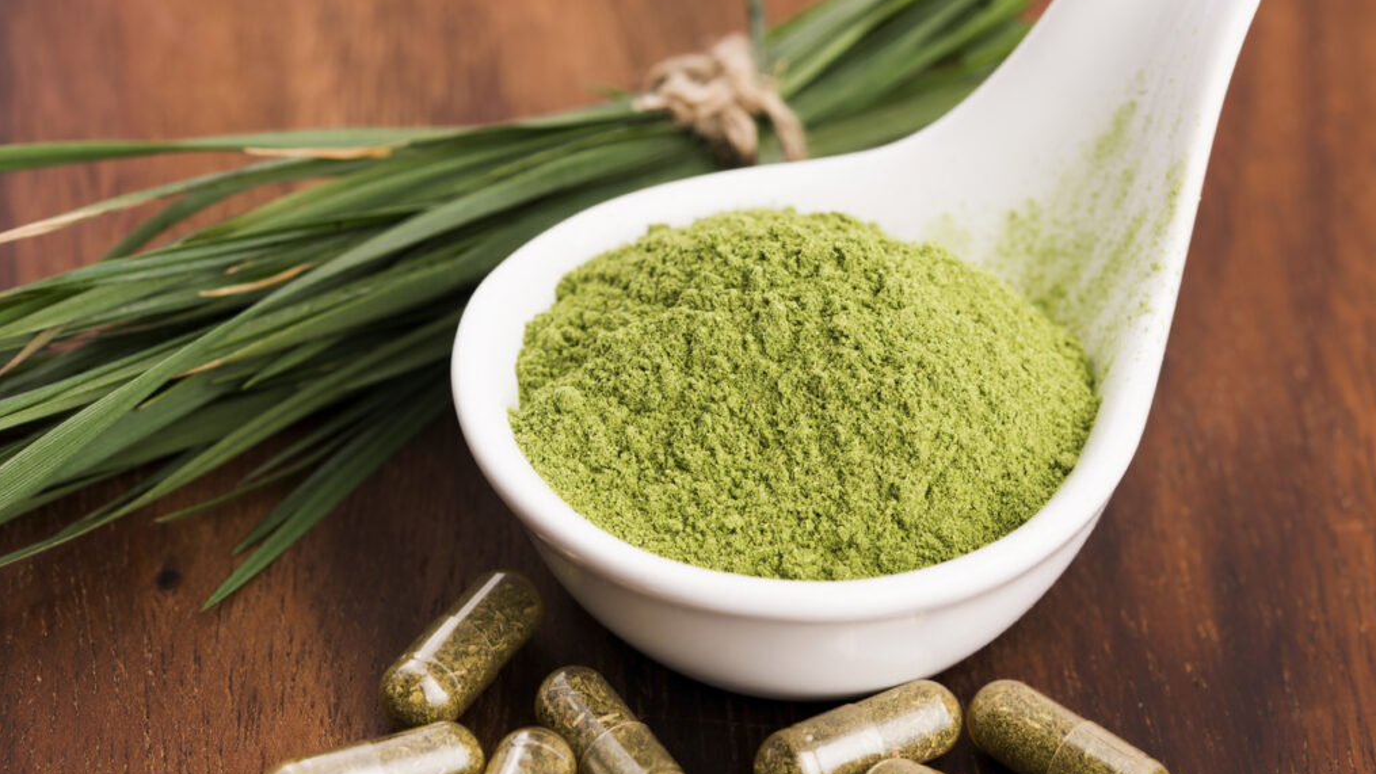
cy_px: 398
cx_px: 693
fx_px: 4050
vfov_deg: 10.9
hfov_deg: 19.3
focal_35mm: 111
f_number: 13
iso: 100
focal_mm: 105
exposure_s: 1/30
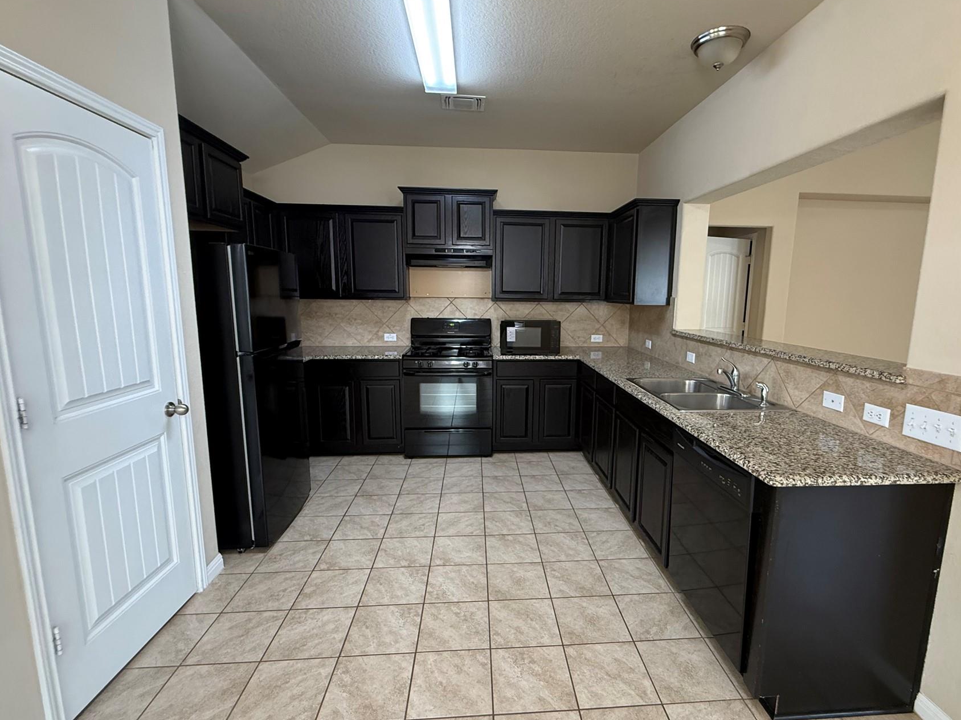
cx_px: 515
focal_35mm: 17
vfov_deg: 74.7
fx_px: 472
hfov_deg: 90.9
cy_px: 365
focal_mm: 2.22
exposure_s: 1/60
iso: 250
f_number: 2.2
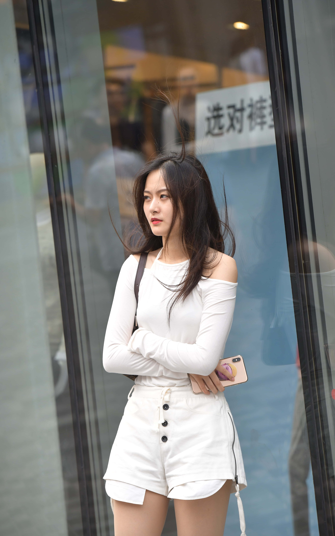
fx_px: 2980
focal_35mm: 204
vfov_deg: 10.3
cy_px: 268
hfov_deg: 6.4
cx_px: 177
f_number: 5.6
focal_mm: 200
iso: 1000
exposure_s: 1/1000
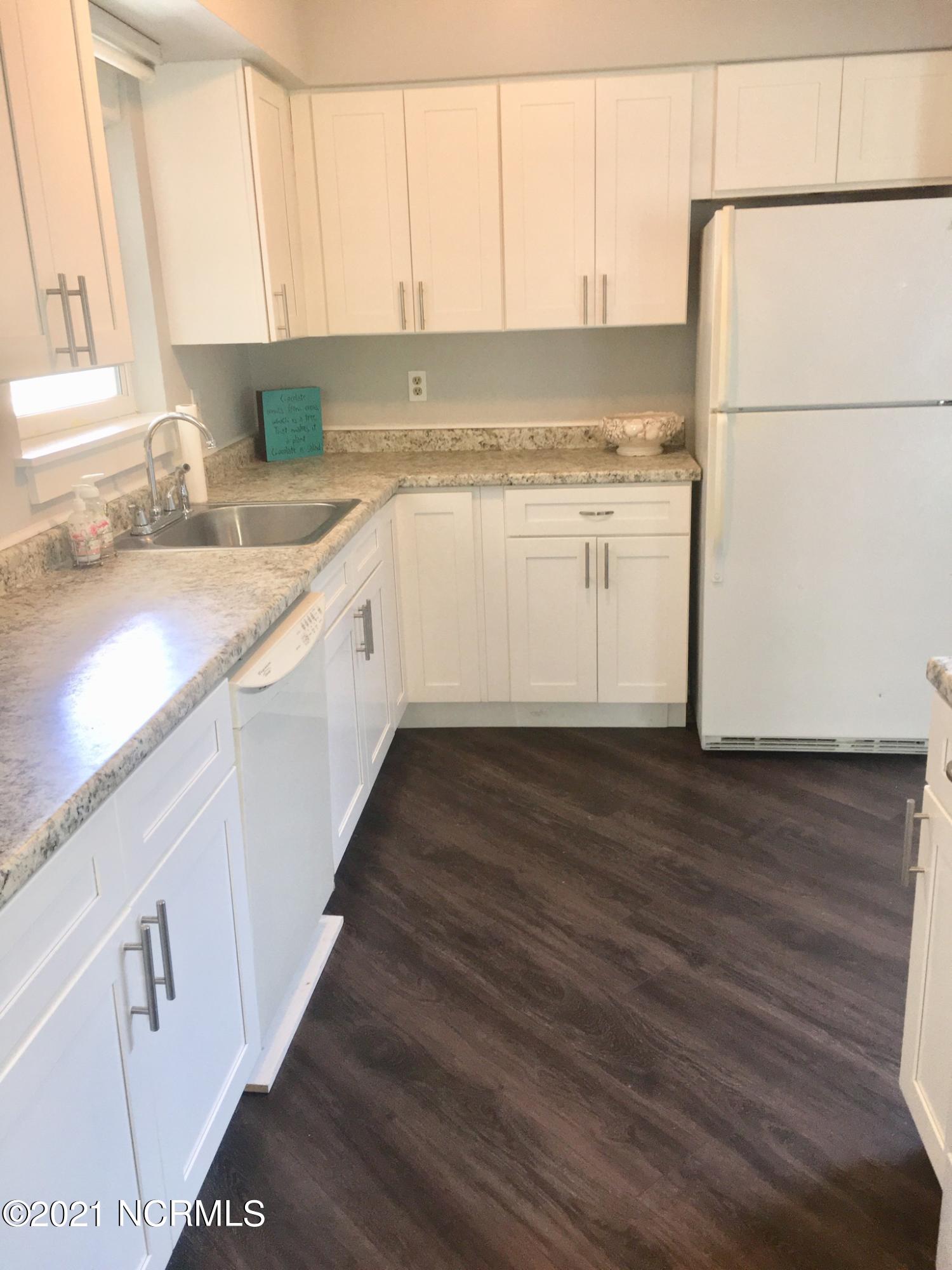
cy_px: 635
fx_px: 1063
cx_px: 476
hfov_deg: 48.2
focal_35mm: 29
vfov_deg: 61.7
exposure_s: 1/30
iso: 64
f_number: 2.2
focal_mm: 4.15
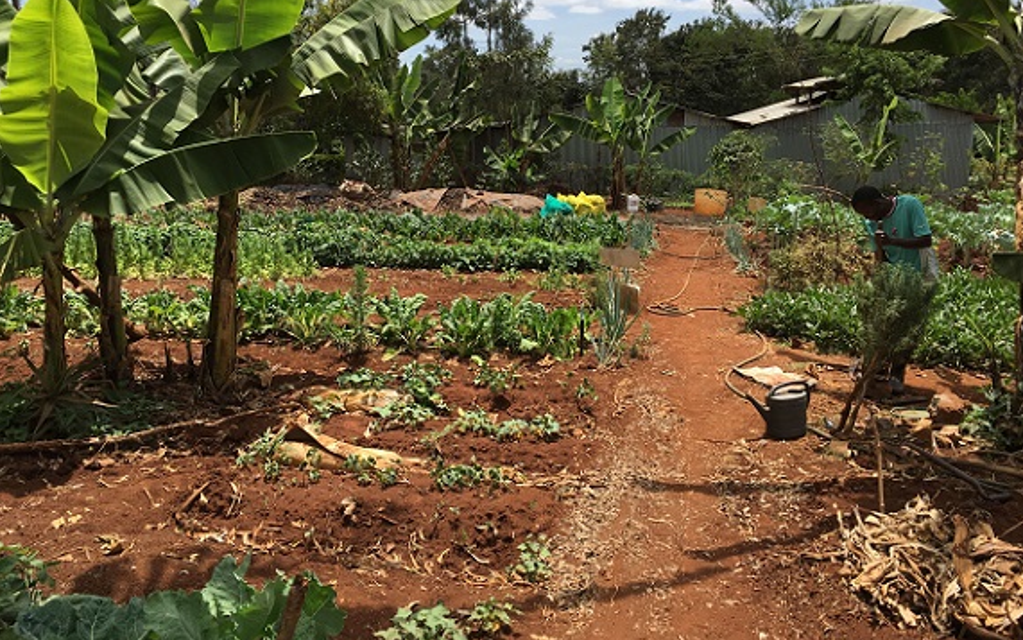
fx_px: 864
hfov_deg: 61.2
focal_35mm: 31
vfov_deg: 40.5
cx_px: 512
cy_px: 267
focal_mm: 4.15
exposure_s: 1/1241
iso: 25
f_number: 2.2
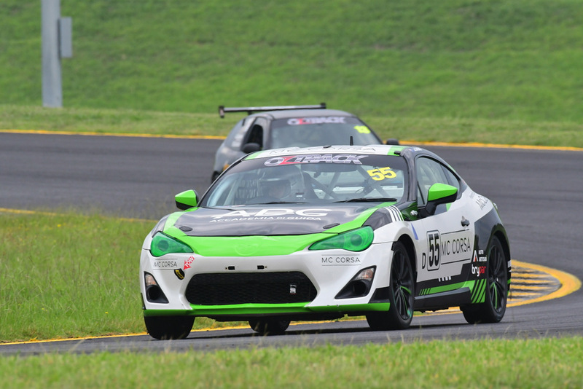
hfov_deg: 3.3
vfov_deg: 2.2
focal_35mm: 630
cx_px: 292
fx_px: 10206
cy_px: 194
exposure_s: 1/640
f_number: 10
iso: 1000
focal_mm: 420
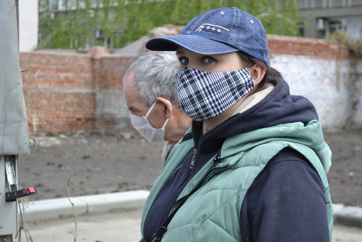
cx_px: 179
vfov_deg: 16.2
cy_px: 120
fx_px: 850
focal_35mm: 85
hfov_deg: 24.1
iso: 100
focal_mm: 55
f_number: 5.6
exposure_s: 1/125
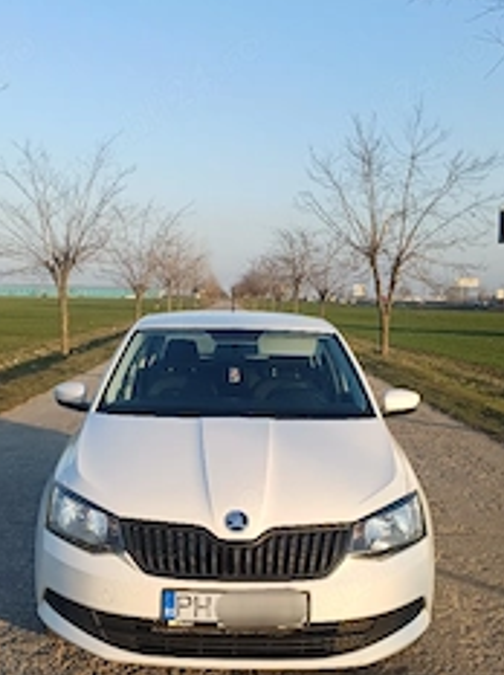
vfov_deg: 43.9
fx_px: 837
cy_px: 365
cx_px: 226
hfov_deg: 33.5
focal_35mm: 43
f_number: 1.8
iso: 50
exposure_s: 1/385
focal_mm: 4.65
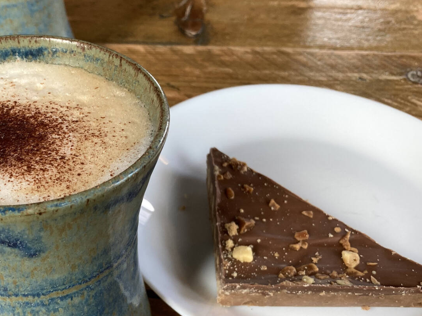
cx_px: 115
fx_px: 634
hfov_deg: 36.1
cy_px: 226
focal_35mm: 52
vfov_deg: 27.7
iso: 64
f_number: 1.8
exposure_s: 1/100
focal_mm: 3.99
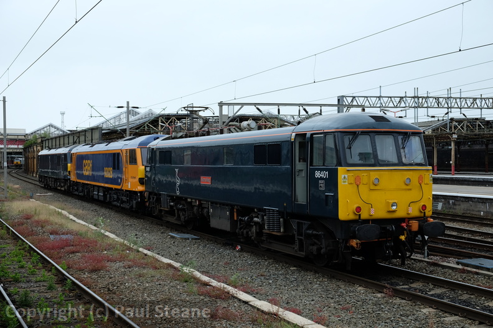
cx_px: 246
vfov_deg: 28.6
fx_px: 644
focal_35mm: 47
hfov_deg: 41.9
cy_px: 164
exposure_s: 1/160
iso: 200
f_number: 5.6
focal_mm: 31.5
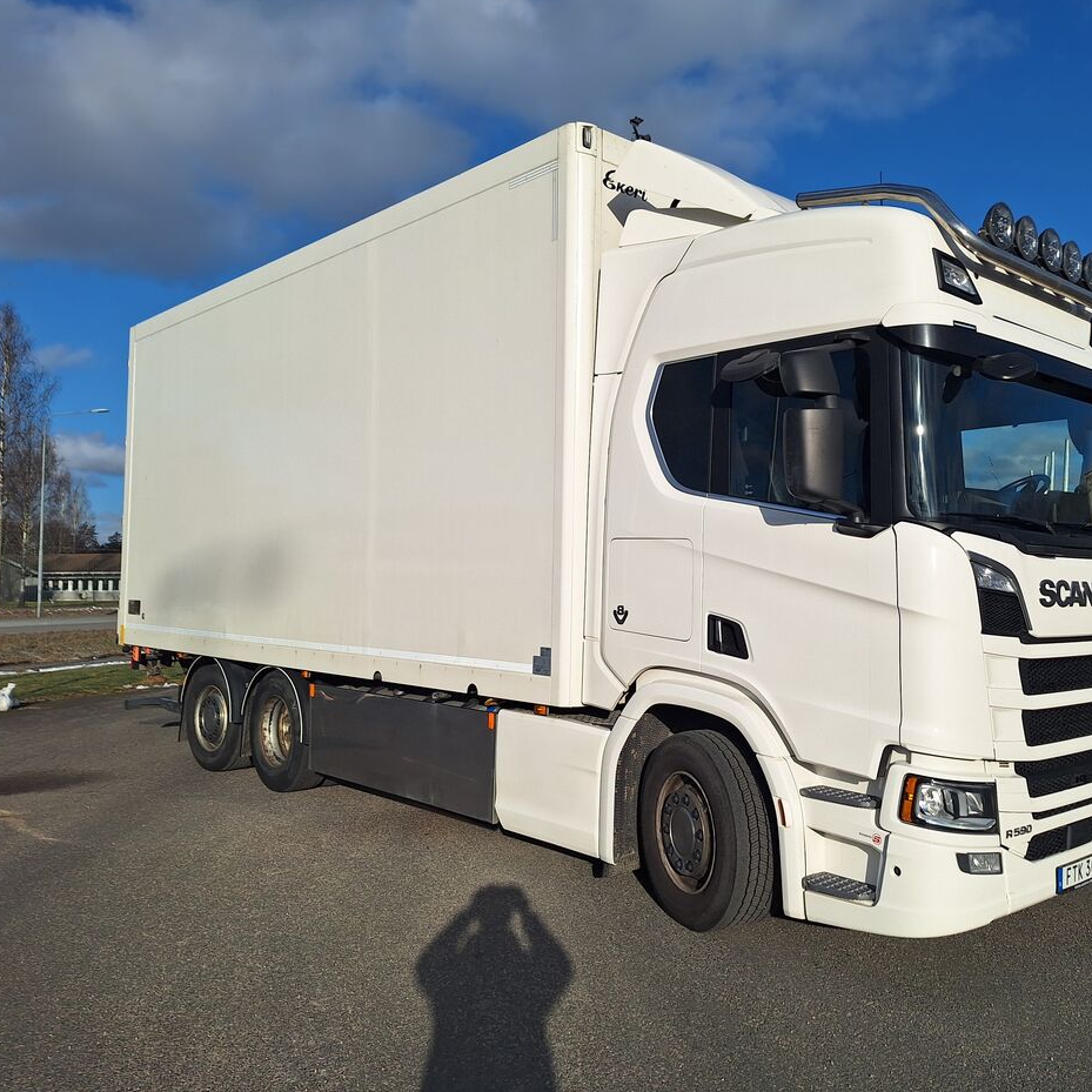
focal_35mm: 28
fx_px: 999
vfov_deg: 57.3
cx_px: 645
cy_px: 530
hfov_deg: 56.9
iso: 40
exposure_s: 1/4950
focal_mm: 5.54
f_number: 1.8
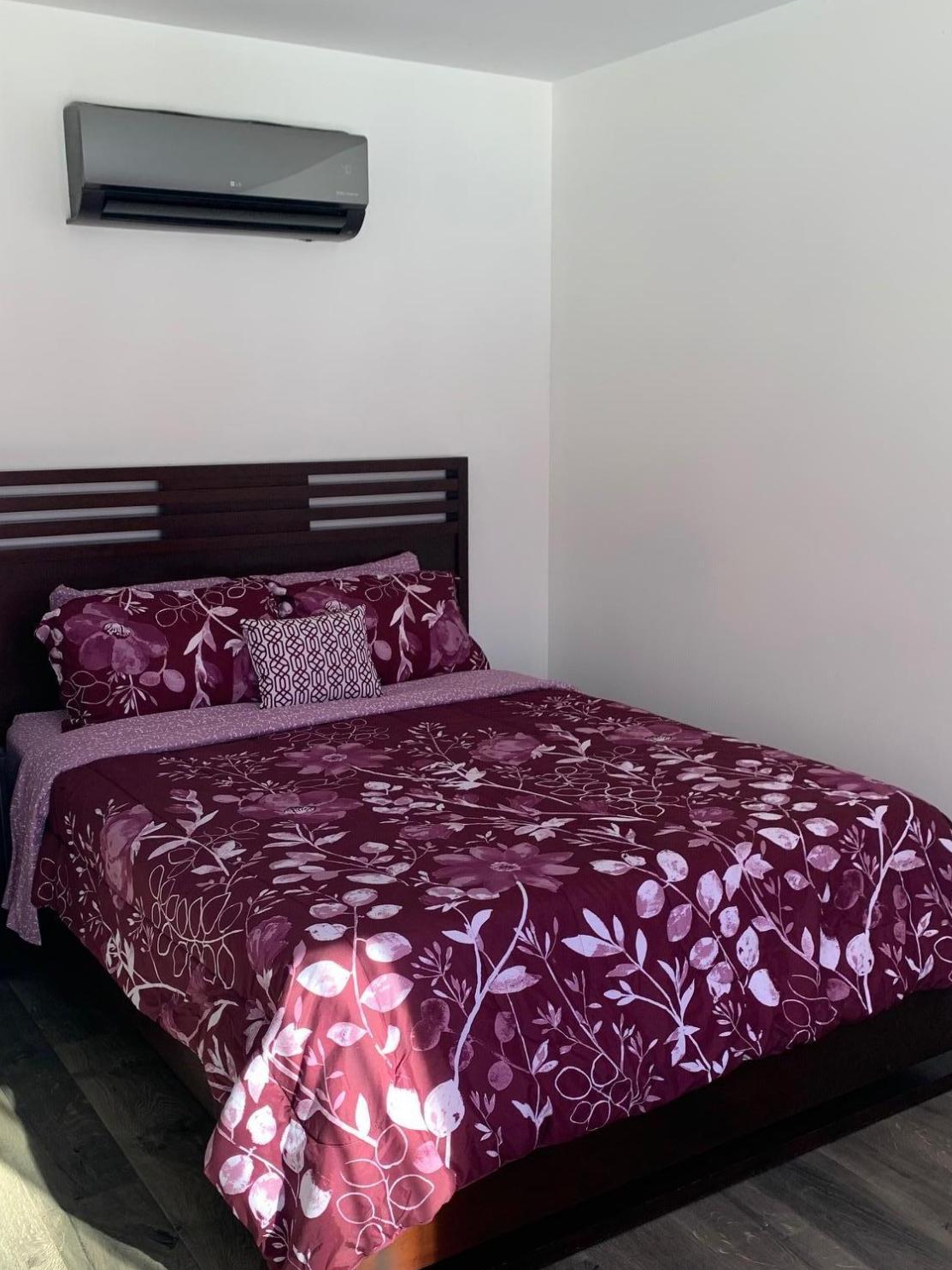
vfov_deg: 52.5
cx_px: 478
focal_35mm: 35
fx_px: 1284
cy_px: 711
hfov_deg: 40.7
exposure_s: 1/121
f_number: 1.8
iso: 64
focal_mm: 4.25
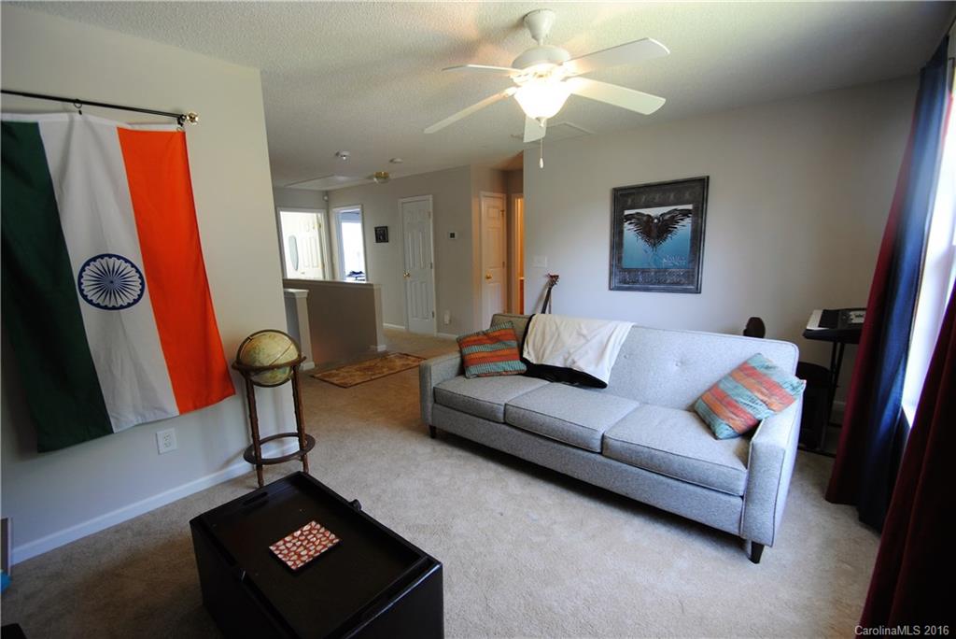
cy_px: 320
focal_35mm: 15
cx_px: 478
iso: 250
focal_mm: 10
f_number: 3.5
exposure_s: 1/30
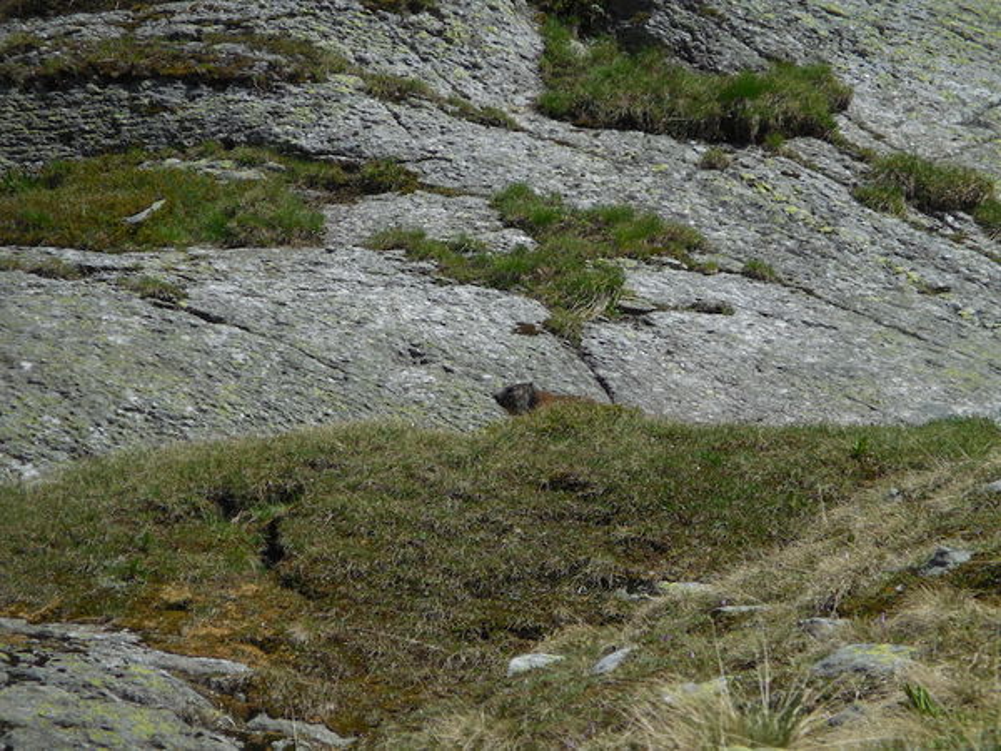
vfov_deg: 5.0
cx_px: 500
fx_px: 8675
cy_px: 376
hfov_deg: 6.6
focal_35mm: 300
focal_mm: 54
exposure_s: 1/800
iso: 125
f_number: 6.3
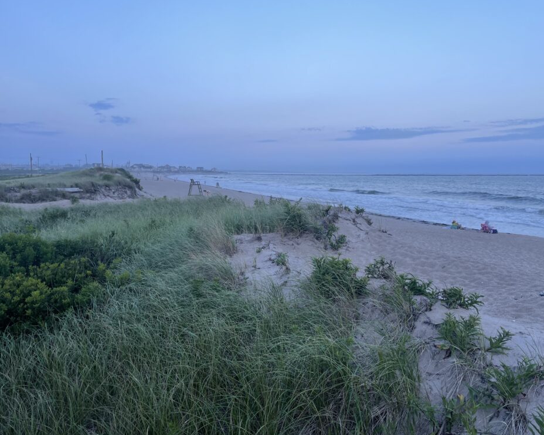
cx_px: 272
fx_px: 451
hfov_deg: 62.2
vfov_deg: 51.5
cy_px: 223
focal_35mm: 28
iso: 32
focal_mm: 4.2
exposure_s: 1/237
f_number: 1.6
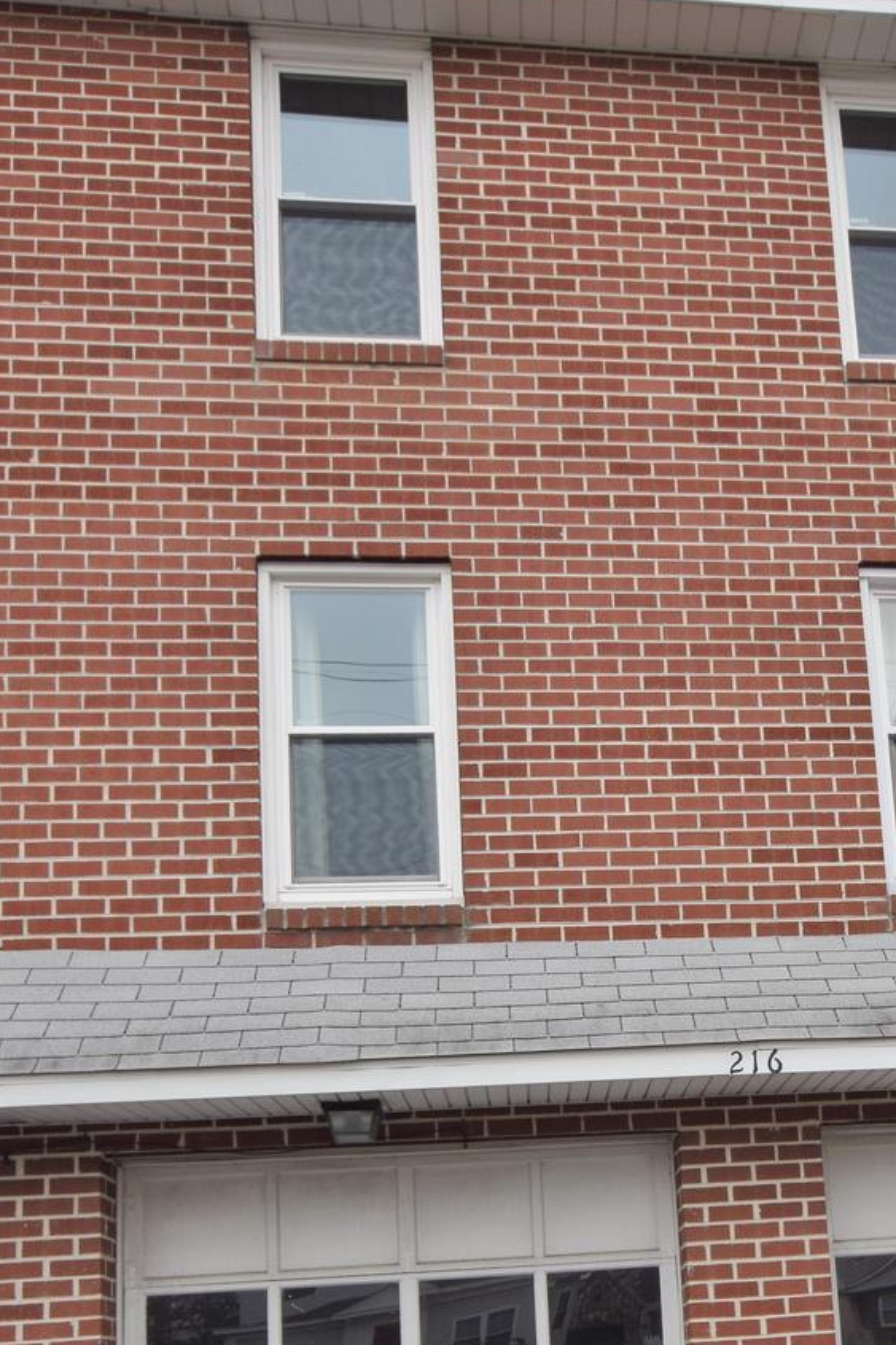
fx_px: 1528
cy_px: 1054
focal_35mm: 41
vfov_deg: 45.4
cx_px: 797
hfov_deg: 31.3
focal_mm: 15
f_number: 9
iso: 200
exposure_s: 1/320
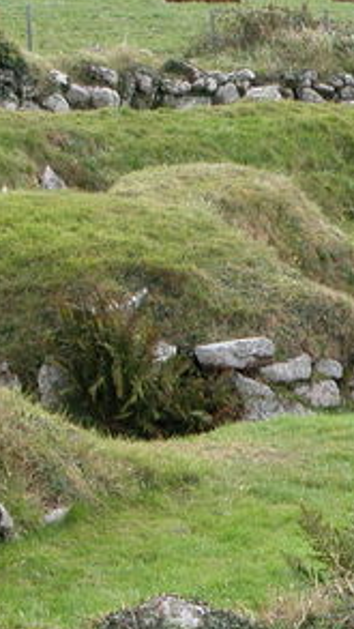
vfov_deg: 10.4
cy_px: 301
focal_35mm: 208
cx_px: 506
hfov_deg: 5.8
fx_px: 3468
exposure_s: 1/155
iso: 100
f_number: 4.7
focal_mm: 17.8
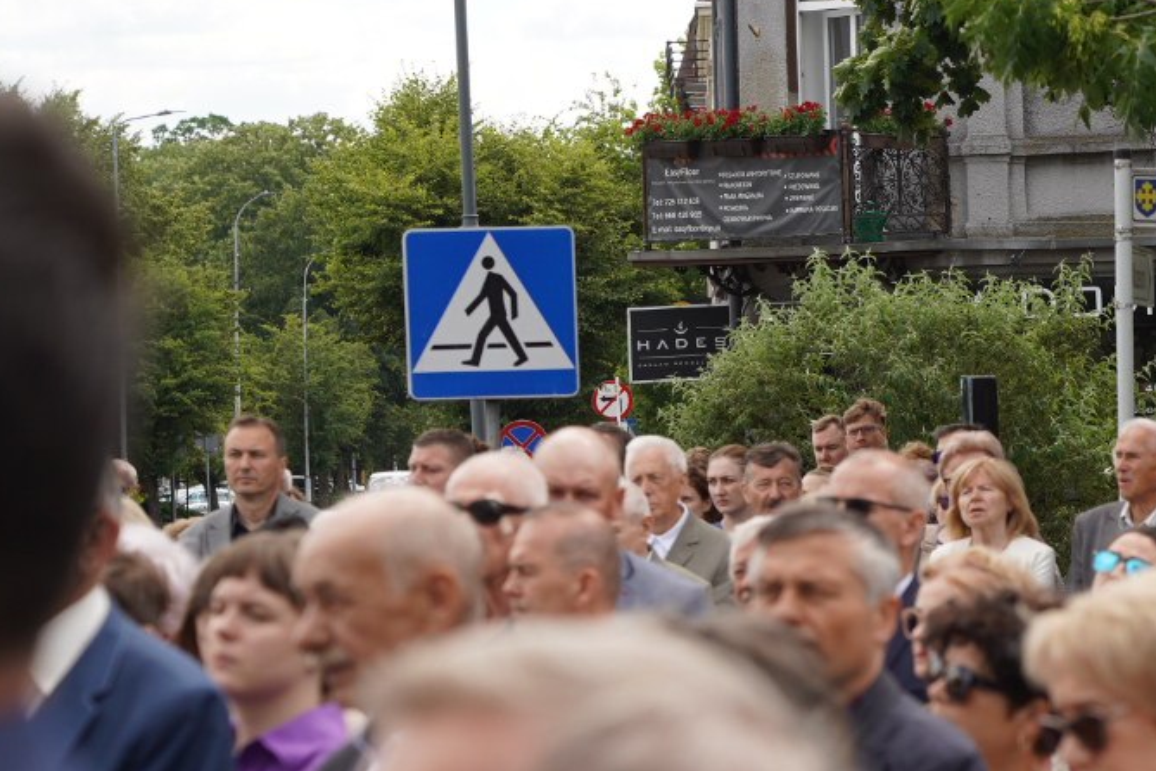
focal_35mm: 204
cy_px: 587
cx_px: 1019
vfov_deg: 6.7
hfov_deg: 10.0
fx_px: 6550
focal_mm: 105
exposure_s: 1/160
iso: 100
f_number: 6.3
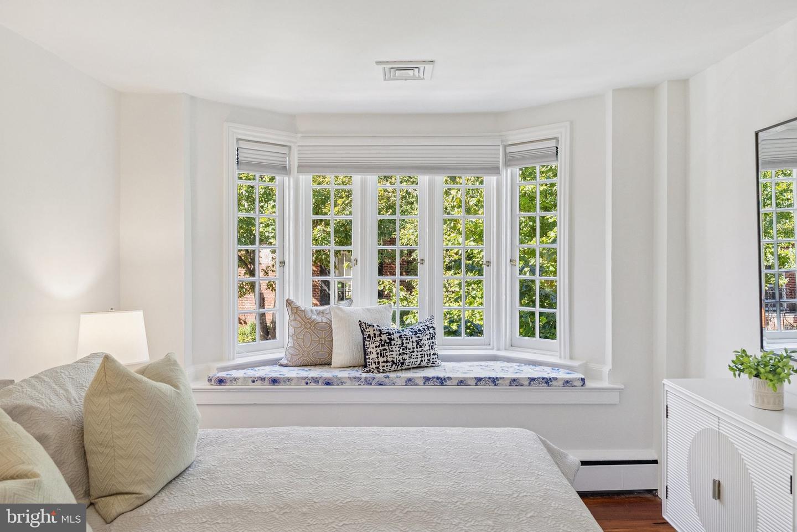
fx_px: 531
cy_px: 266
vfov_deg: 53.2
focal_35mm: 24
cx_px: 398
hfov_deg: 73.7
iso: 1600
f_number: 5.6
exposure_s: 1/125
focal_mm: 24
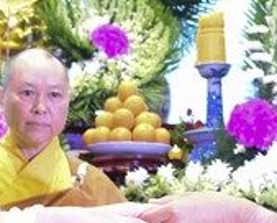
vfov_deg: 14.3
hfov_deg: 17.7
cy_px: 162
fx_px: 887
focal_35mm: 108
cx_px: 82
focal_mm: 30
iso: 2000
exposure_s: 1/60
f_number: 5
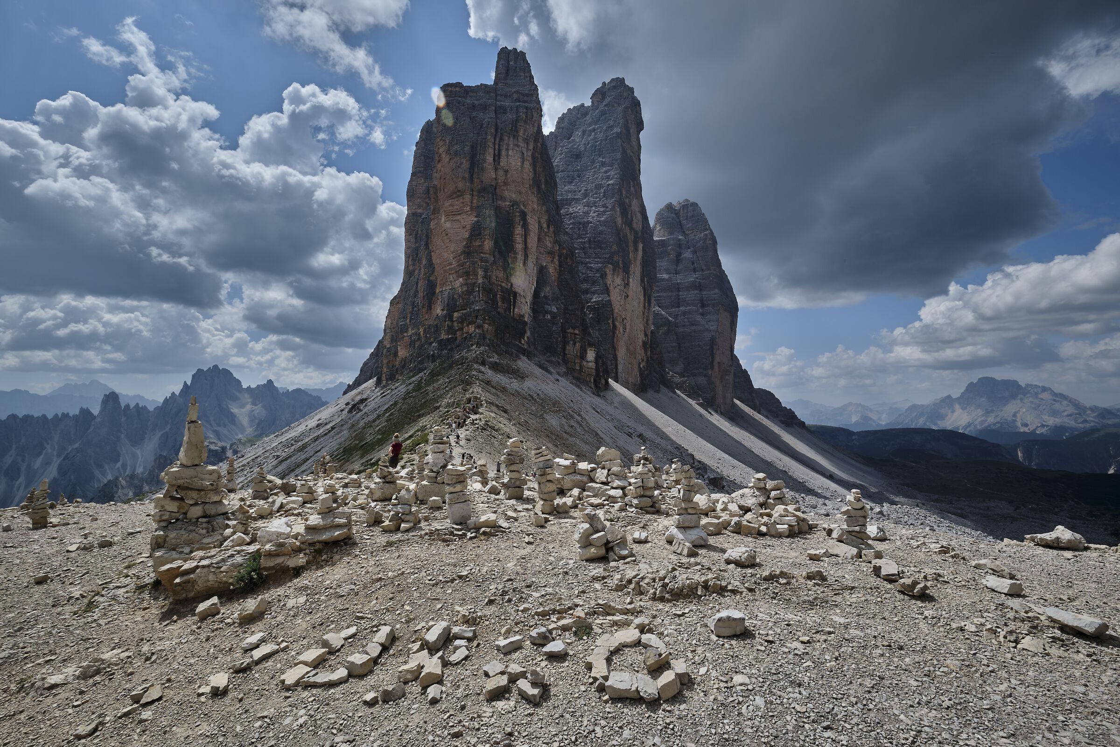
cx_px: 560
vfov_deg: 77.3
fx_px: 467
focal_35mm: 15
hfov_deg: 100.4
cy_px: 374
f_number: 9
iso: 125
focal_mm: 10
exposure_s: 1/100
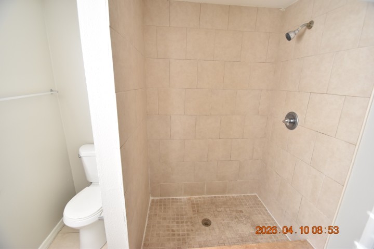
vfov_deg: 77.3
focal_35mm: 15
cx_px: 187
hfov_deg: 100.4
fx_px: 156
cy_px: 124
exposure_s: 1/180
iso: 800
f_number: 3.5
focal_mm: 10
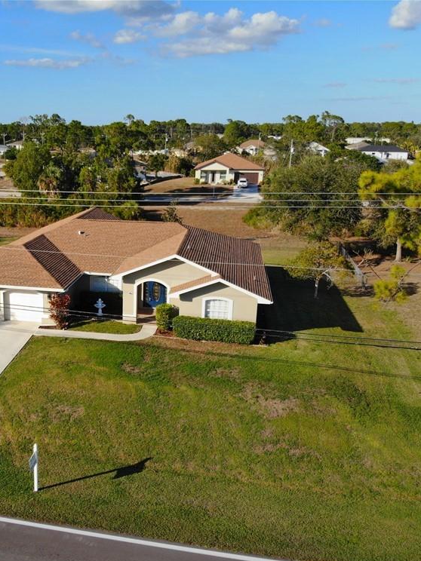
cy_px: 288
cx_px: 96
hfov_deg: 41.4
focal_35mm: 33
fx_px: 535
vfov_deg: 55.3
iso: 106
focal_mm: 4.5
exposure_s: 1/152
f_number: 2.8
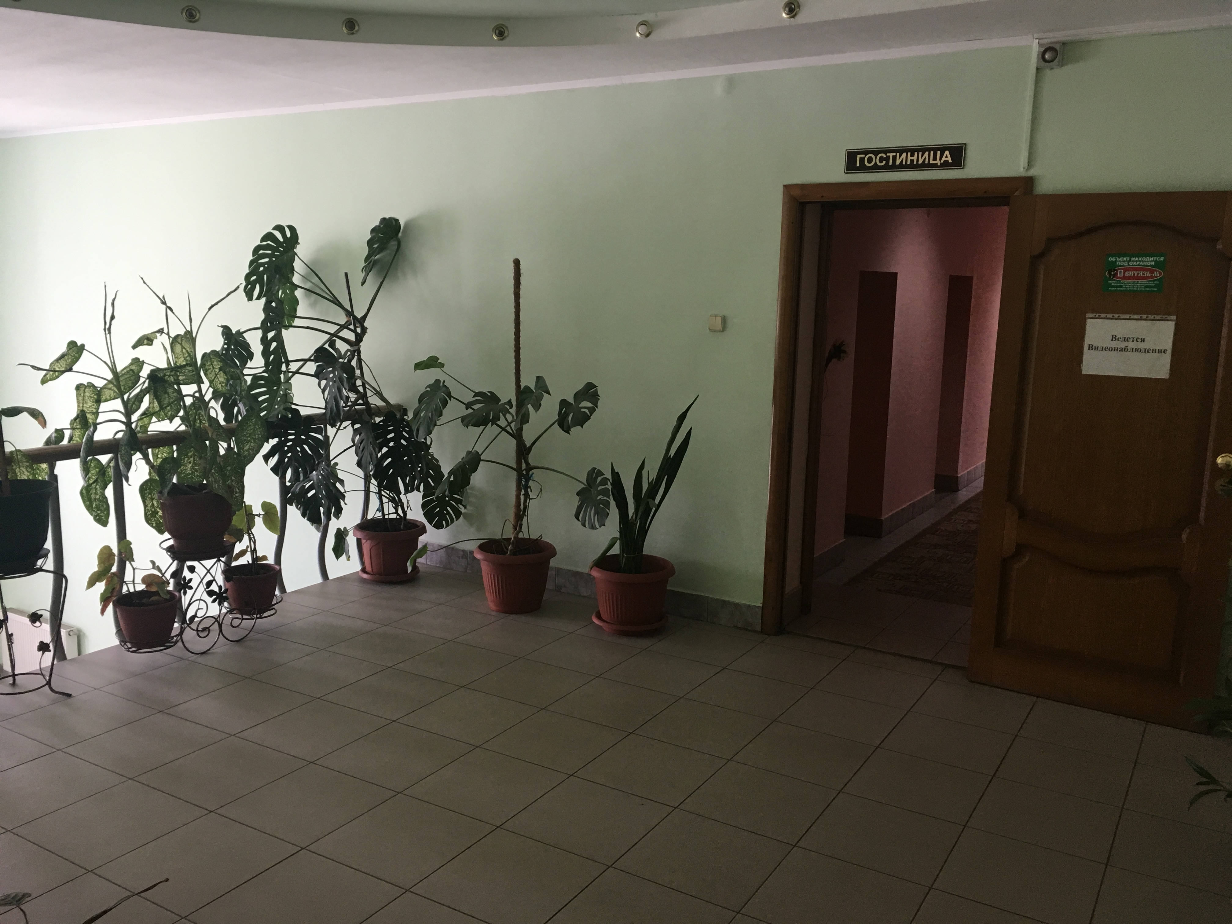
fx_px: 1032
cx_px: 616
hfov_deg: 61.7
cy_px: 462
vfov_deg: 48.2
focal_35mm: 29
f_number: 2.2
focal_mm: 4.15
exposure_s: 1/33
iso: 64
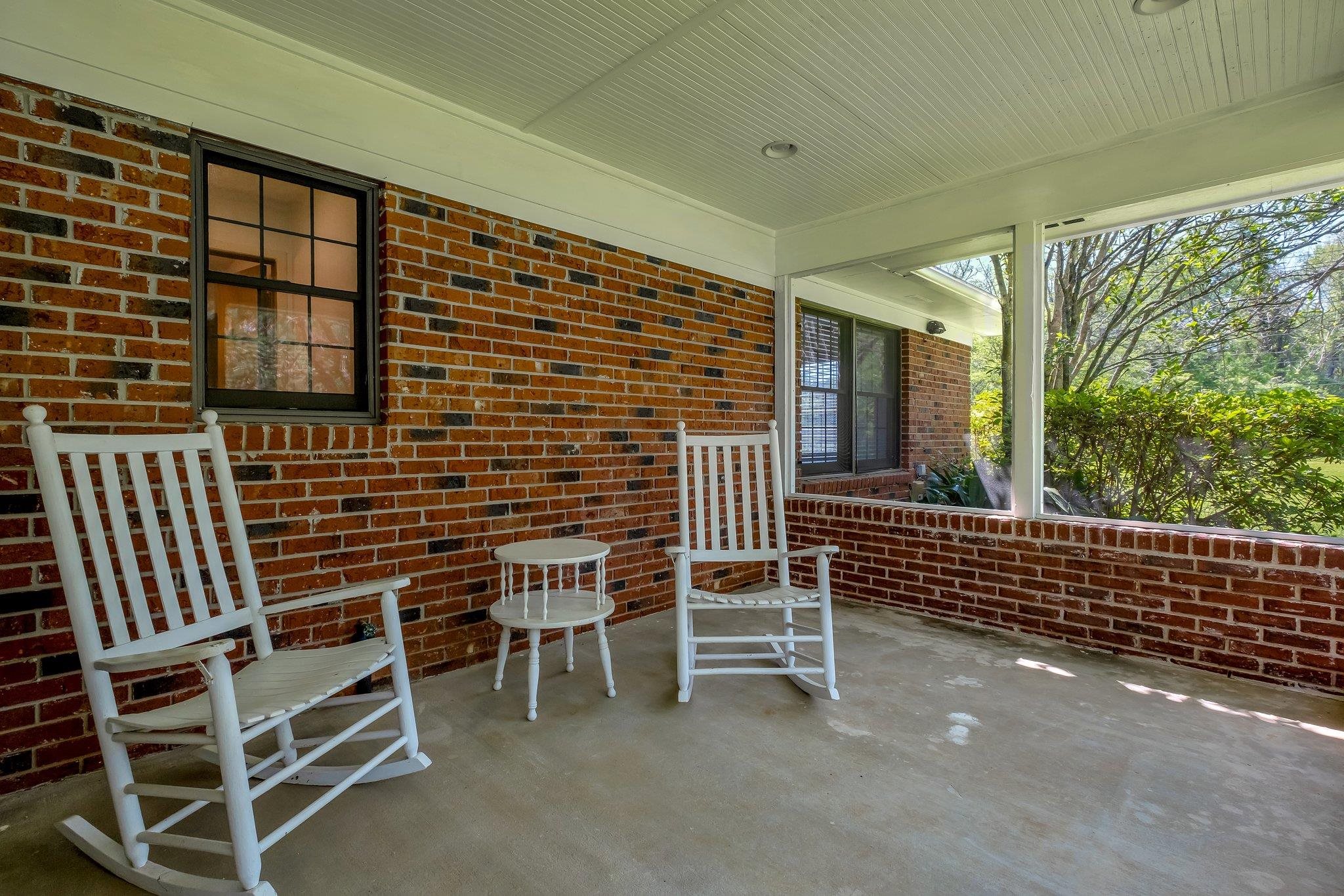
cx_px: 672
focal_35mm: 15
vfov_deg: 77.3
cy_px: 448
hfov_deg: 100.4
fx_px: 560
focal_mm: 10
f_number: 8
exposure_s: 1/40
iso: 400
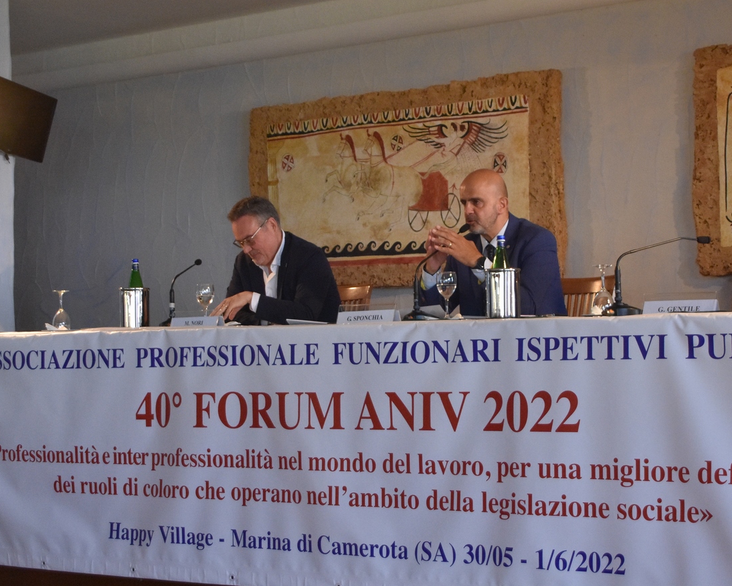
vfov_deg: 21.3
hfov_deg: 26.3
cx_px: 488
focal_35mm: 72
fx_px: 1555
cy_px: 324
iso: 1250
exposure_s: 1/125
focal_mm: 31
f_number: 4.2
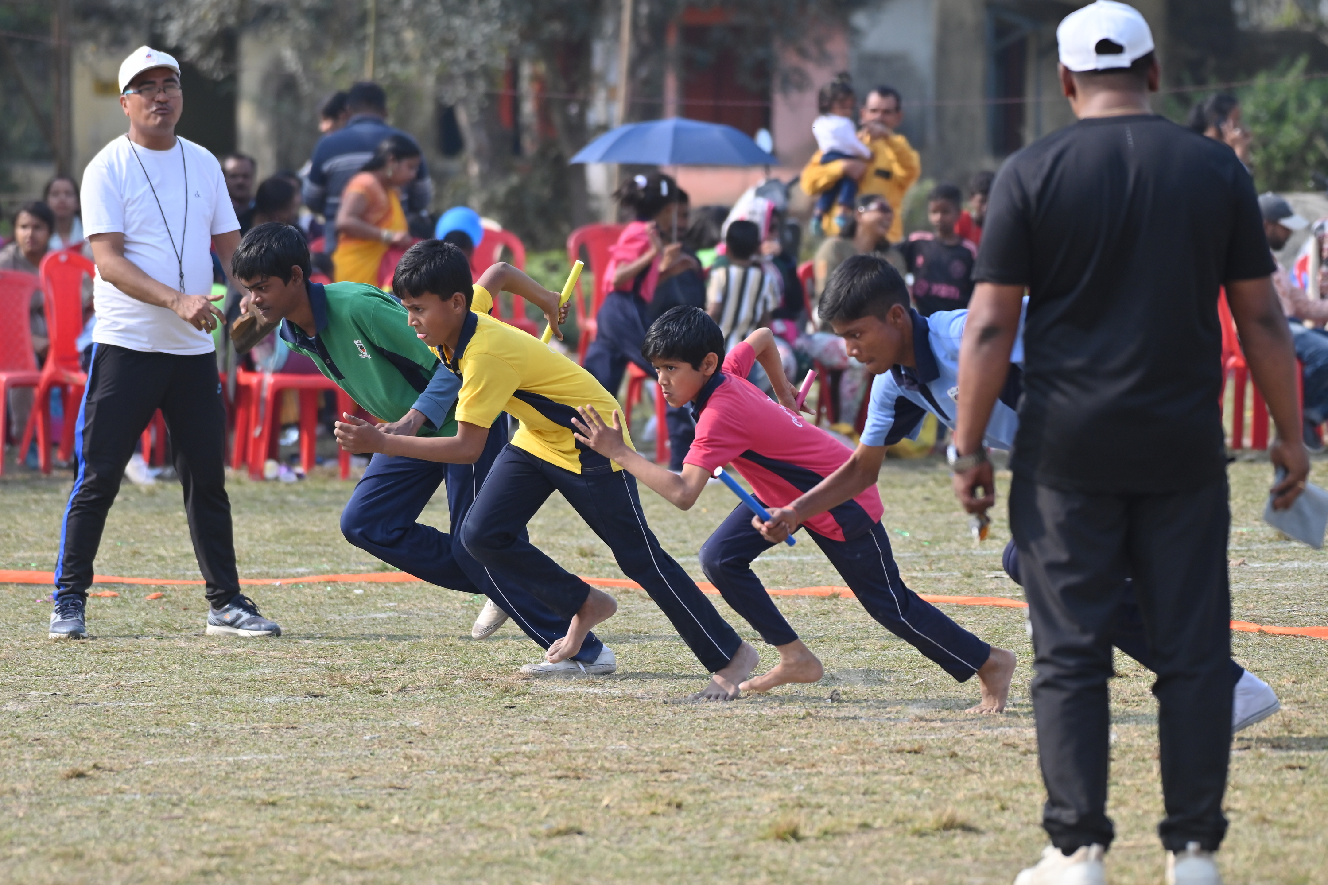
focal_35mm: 261
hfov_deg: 7.9
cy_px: 443
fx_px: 9626
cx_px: 666
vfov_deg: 5.3
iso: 500
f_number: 5.6
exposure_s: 1/1600
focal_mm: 260
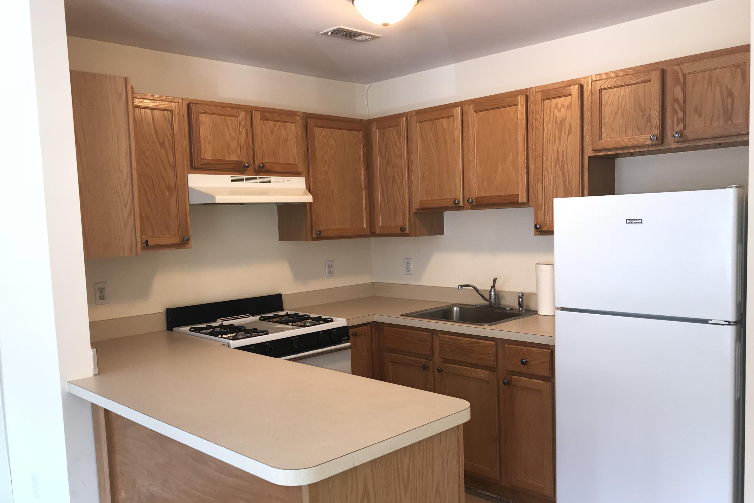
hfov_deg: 61.9
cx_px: 381
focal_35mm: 30
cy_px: 279
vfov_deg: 43.5
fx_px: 628
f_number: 1.8
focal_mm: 3.99
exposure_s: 1/32
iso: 20
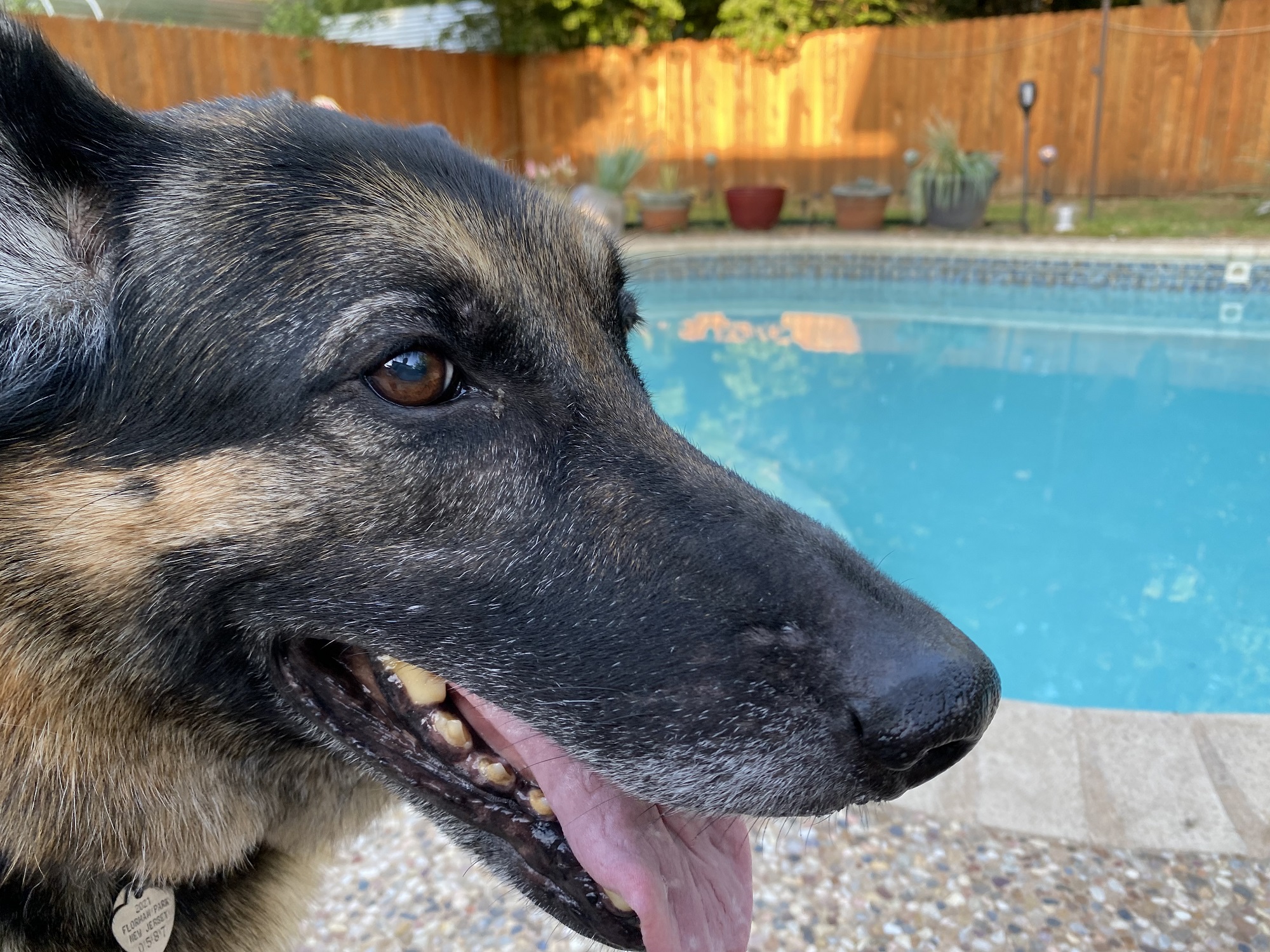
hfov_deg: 67.3
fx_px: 954
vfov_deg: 53.1
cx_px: 635
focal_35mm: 26
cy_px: 476
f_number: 1.8
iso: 40
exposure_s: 1/122
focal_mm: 4.25
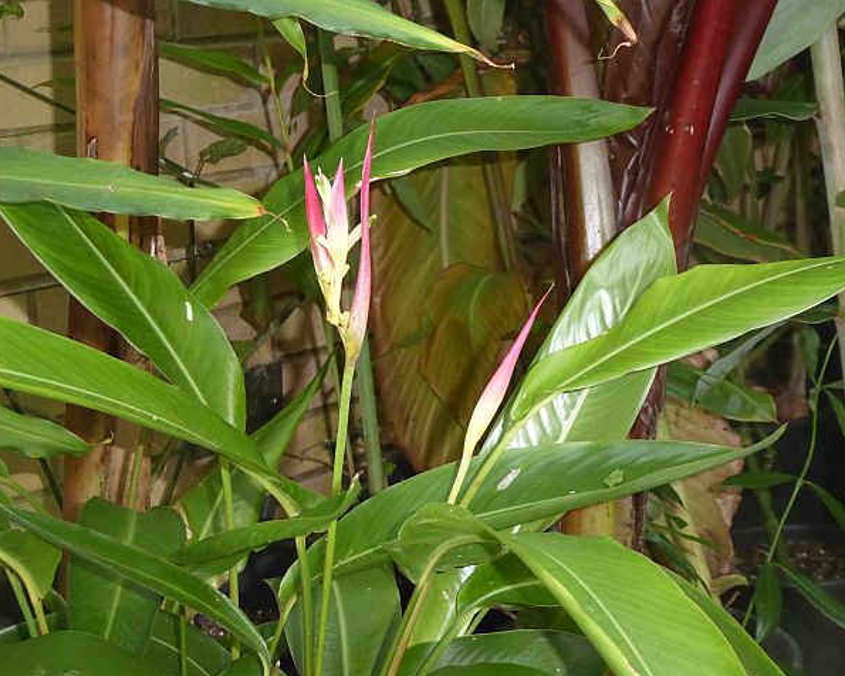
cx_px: 416
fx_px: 2076
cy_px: 339
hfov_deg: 23.0
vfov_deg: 18.5
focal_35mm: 83
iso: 800
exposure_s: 1/60
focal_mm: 13.2
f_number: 4.6
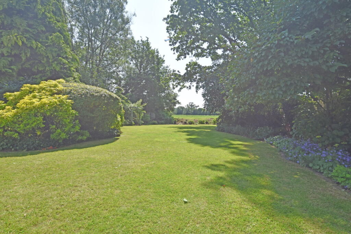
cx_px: 176
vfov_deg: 69.7
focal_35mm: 17
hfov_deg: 92.4
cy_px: 117
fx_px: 168
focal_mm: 11.5
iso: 180
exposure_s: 1/250
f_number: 8
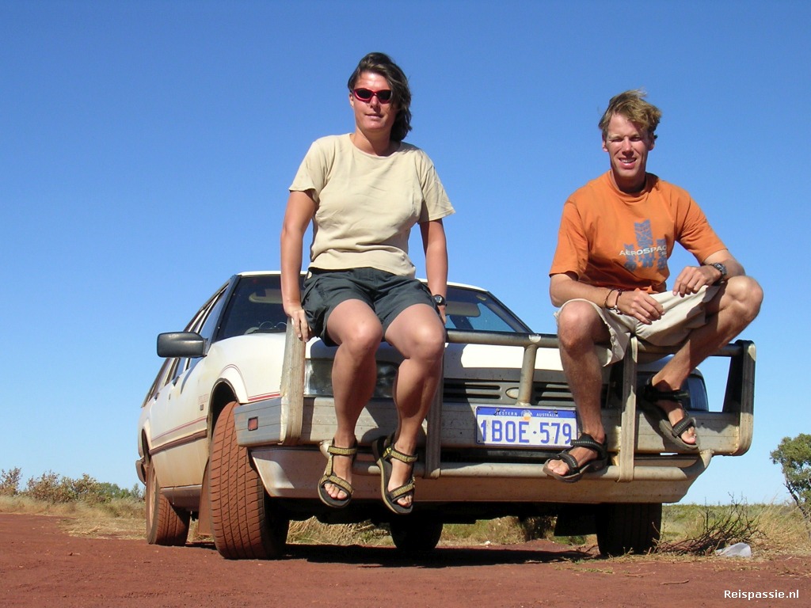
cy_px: 304
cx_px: 406
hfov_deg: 34.3
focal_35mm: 56
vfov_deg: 26.1
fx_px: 1312
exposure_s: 1/262
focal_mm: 8.5
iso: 100
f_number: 6.6
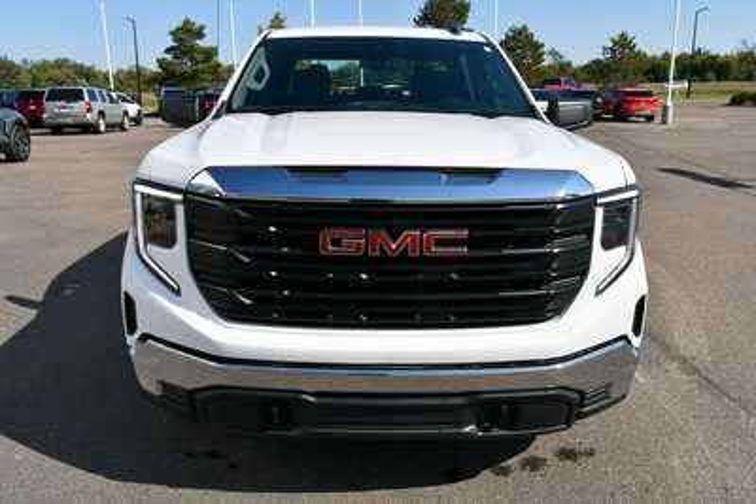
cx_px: 378
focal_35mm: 30
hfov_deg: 61.9
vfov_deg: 43.6
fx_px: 630
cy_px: 252
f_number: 9
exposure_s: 1/320
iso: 100
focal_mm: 20
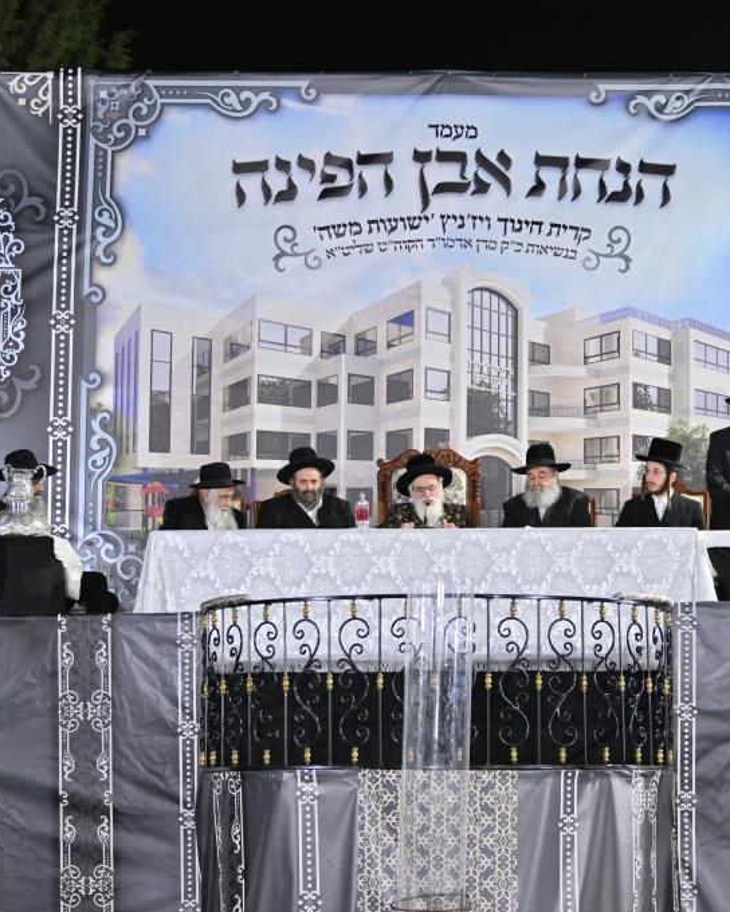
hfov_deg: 15.5
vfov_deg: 19.4
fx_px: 2674
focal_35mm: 99
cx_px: 444
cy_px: 457
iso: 1000
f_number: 2.8
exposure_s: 1/125
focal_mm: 70
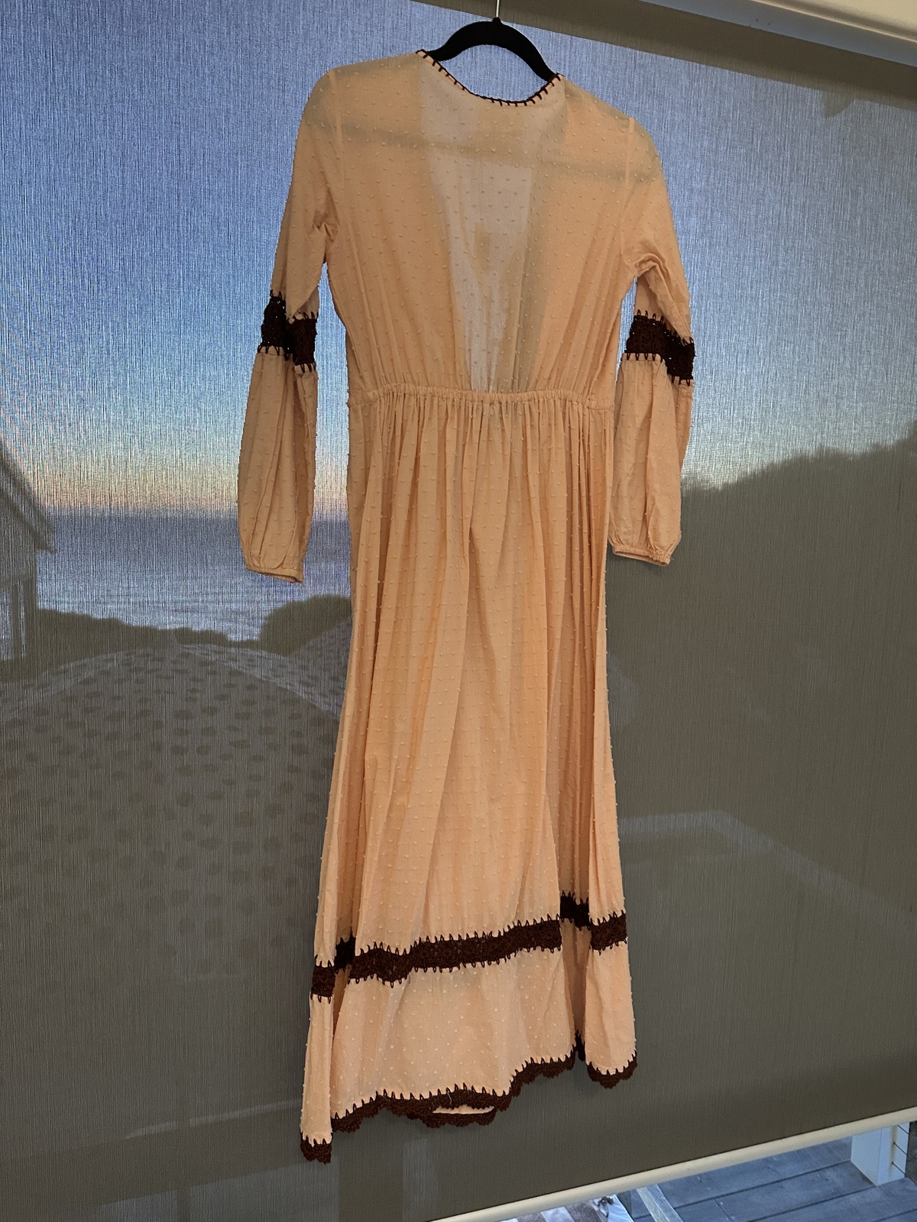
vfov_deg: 71.6
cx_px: 458
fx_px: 848
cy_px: 611
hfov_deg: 56.8
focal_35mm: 24
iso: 320
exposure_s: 1/50
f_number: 1.78
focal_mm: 6.86
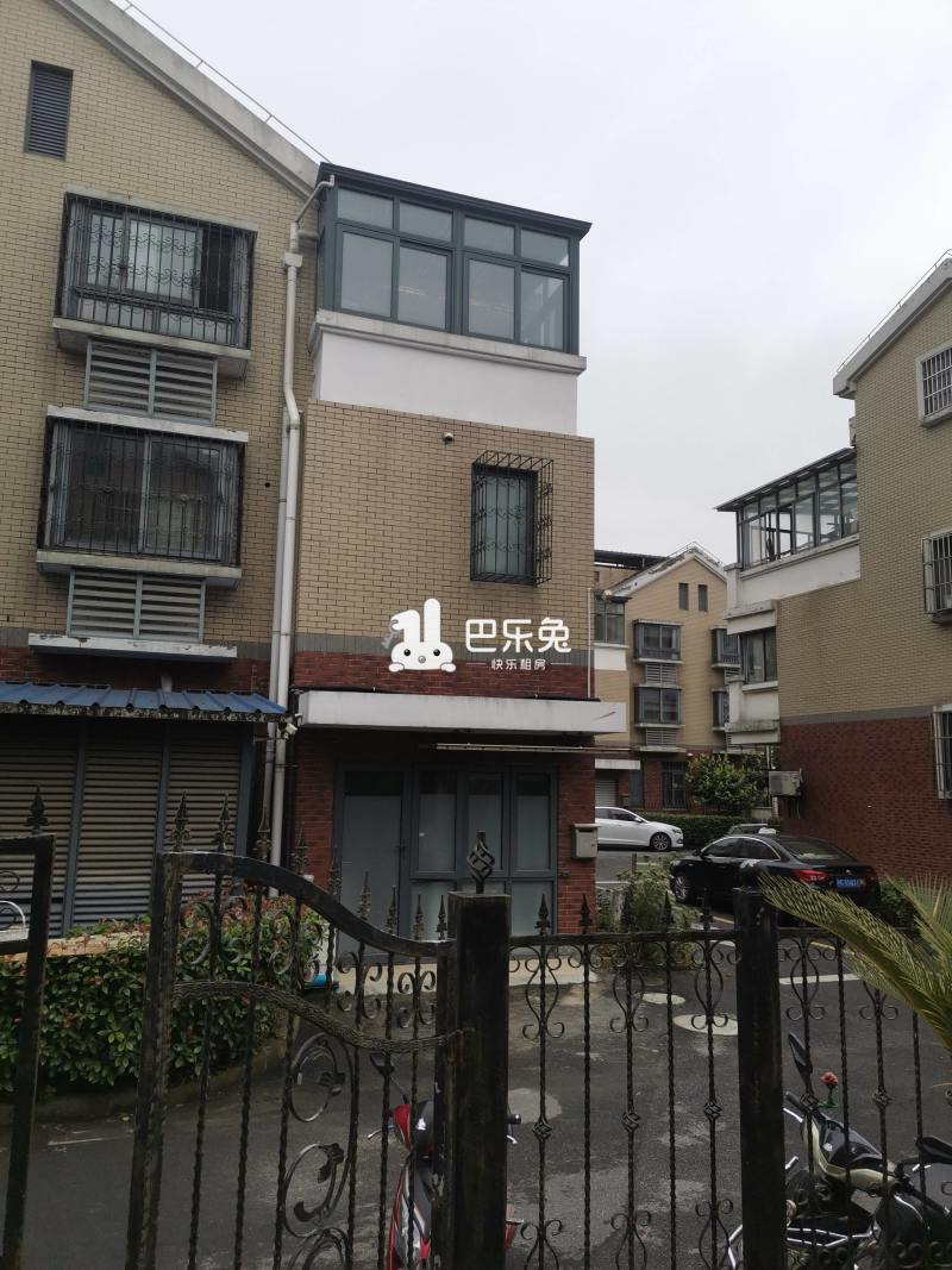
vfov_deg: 67.3
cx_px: 476
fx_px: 954
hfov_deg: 53.1
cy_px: 635
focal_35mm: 26
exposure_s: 1/658
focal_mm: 4.75
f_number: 1.8
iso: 50
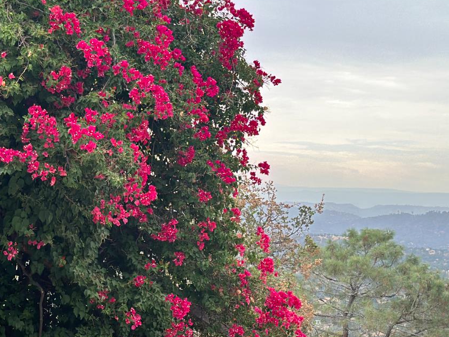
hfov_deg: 22.5
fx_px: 1116
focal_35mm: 86
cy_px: 191
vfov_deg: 17.2
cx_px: 100
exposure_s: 1/386
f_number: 1.78
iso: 80
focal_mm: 6.86
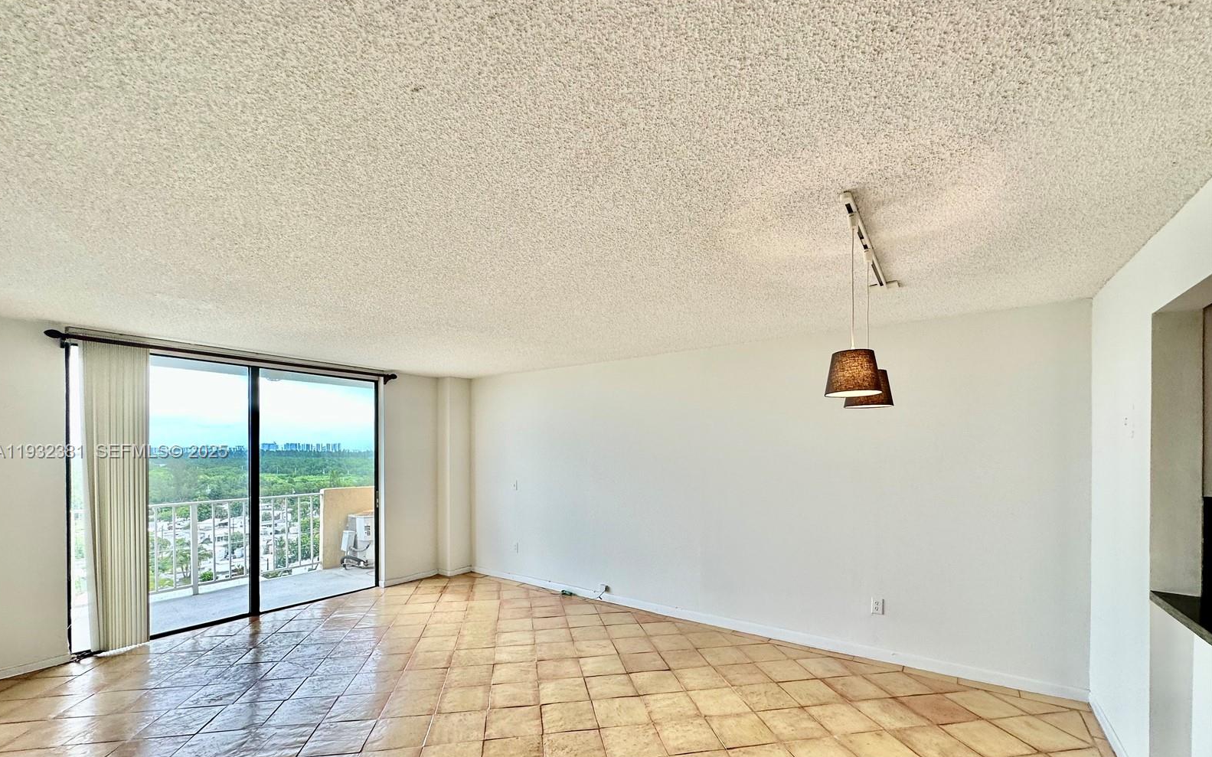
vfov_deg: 74.0
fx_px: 495
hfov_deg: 101.5
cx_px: 602
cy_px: 452
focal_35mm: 15
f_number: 2.2
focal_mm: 2.22
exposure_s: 1/199
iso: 40
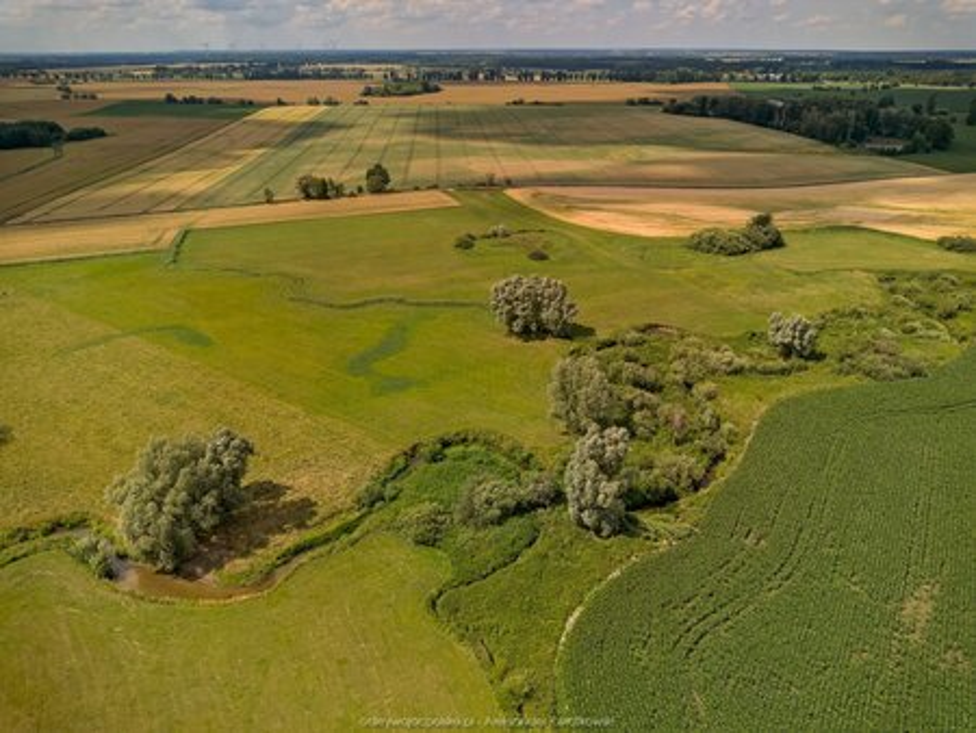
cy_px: 366
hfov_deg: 71.6
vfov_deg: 56.9
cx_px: 488
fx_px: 677
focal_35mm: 24
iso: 100
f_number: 1.7
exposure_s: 1/2000
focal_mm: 6.72
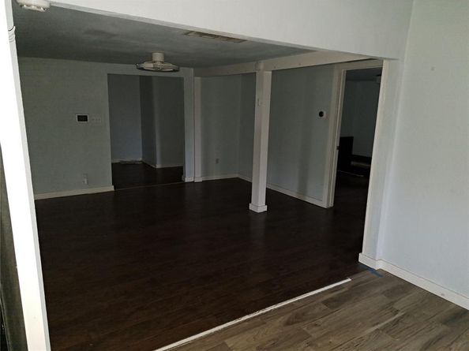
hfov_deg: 71.6
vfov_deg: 56.8
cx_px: 234
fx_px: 325
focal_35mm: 24
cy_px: 176
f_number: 1.8
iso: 800
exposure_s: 1/20
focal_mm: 5.23
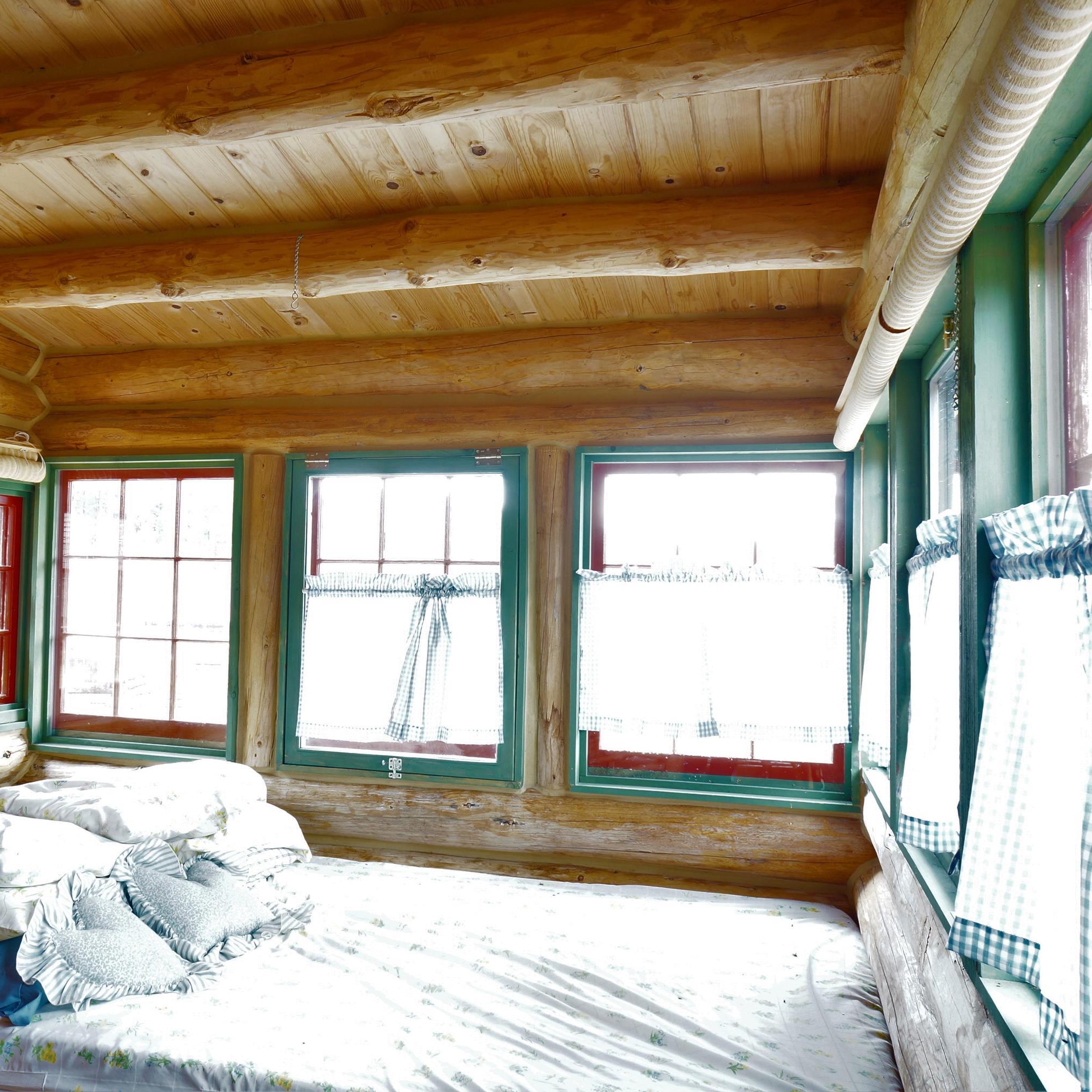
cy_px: 542
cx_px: 418
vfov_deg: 52.5
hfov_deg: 52.0
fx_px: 1106
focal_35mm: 31
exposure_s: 1/1.6
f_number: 8
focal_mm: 16
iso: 200
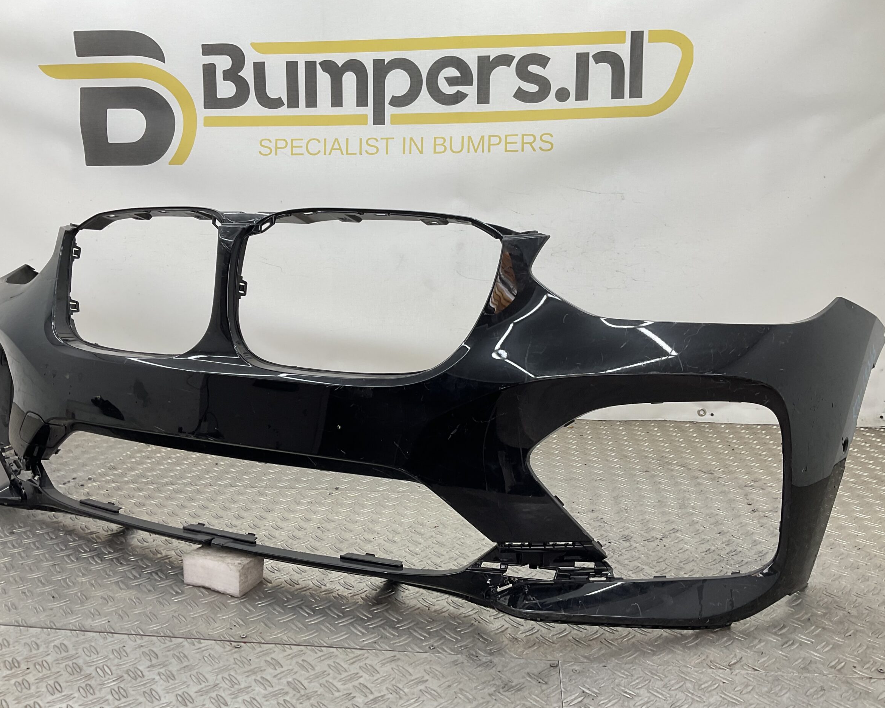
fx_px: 812
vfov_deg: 47.1
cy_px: 354
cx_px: 423
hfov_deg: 57.2
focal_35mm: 31
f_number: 1.8
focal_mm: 3
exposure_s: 1/100
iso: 20
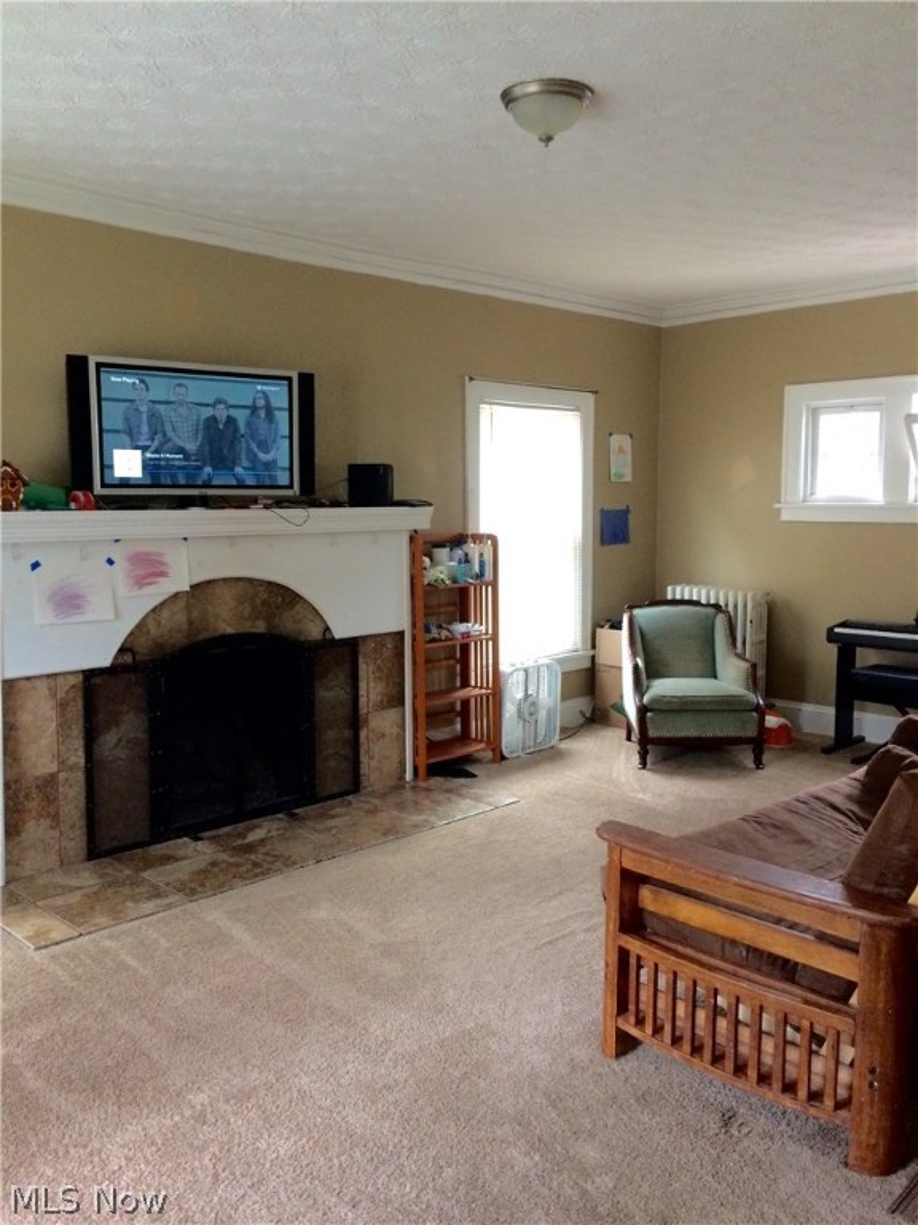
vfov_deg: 61.7
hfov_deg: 48.2
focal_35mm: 29
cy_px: 612
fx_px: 1025
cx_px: 459
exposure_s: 1/30
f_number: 2.2
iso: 200
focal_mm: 4.15
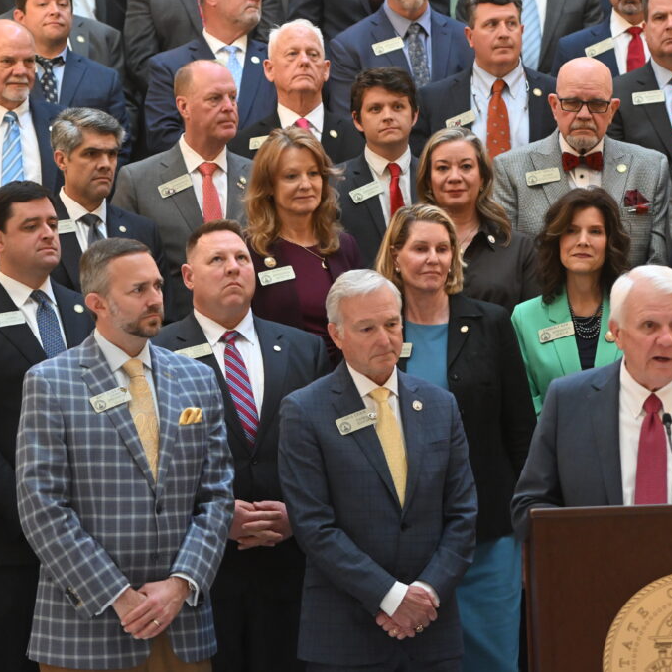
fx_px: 2965
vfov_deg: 12.9
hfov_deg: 12.9
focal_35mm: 135
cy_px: 334
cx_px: 432
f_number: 2.8
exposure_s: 1/80
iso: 3200
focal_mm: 70
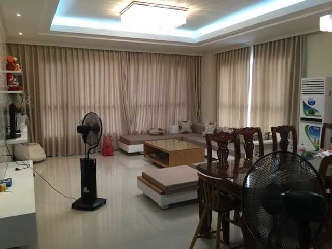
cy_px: 124
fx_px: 278
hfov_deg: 61.7
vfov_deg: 48.2
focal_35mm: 29
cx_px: 166
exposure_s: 1/33
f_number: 2.2
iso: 40
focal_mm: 4.15
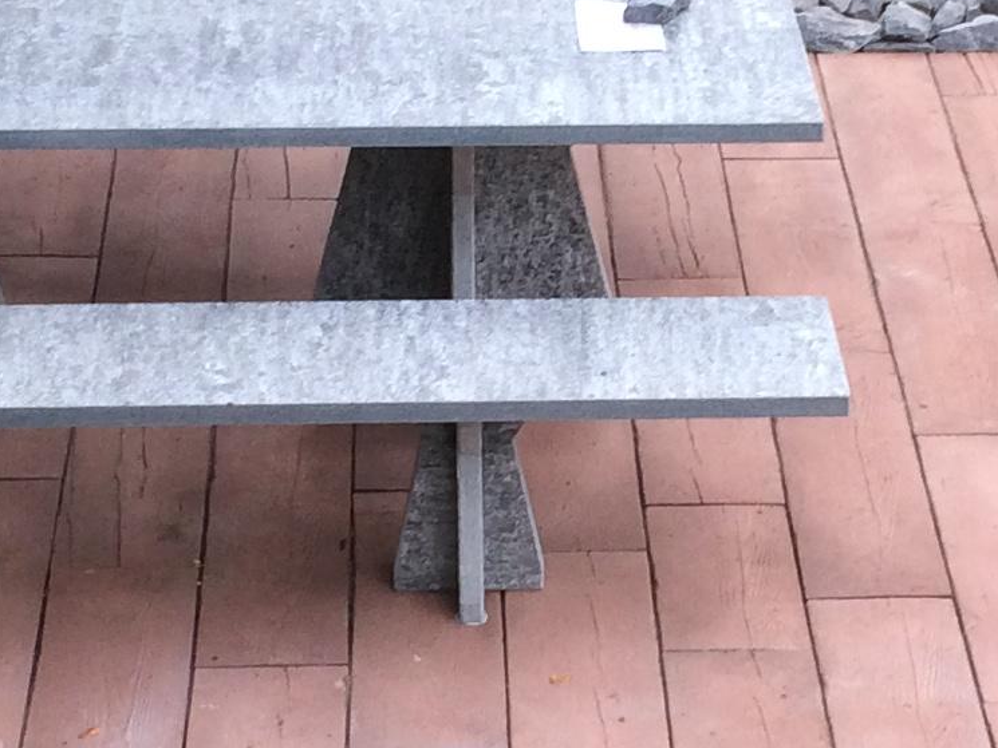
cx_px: 635
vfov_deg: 11.7
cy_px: 203
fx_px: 3662
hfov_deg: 15.5
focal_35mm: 127
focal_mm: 4.15
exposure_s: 1/100
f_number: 2.2
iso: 50
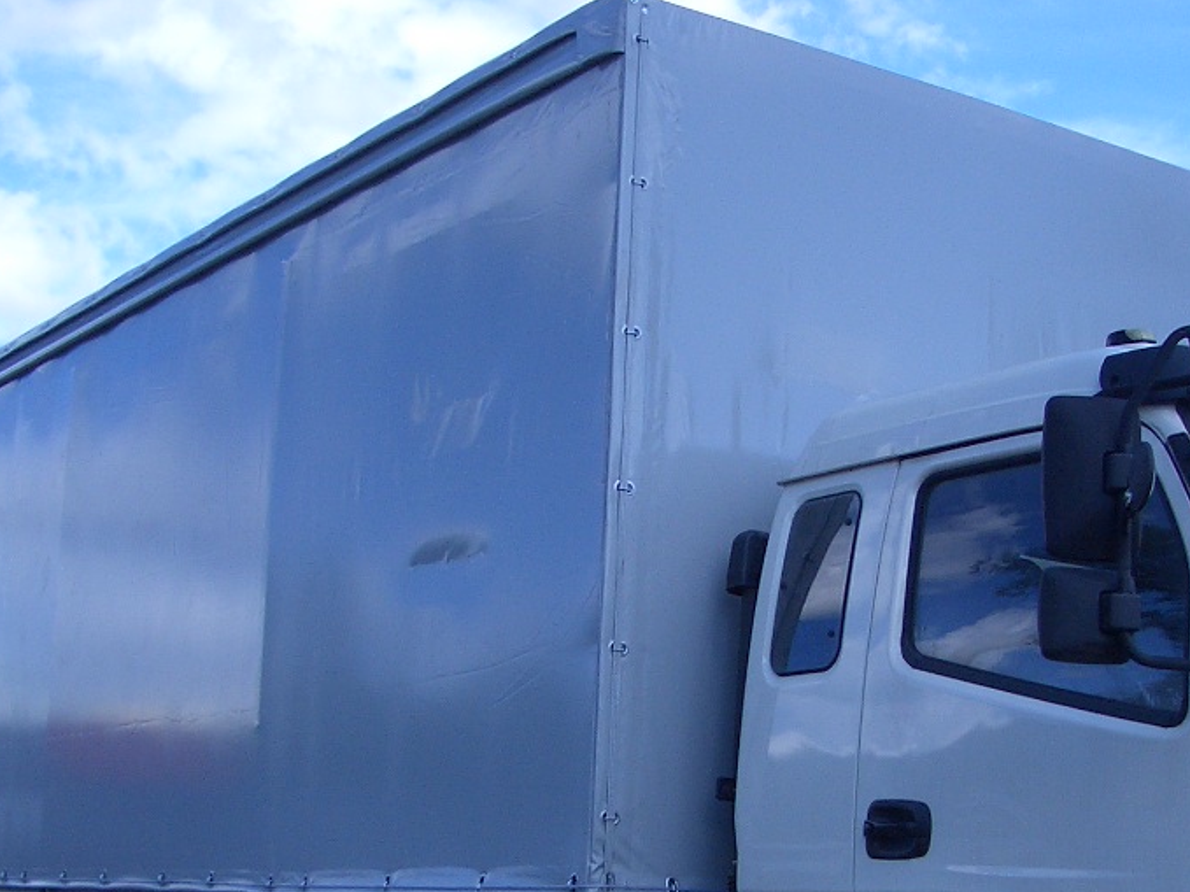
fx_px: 2268
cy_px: 710
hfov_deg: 29.2
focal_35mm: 66
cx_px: 790
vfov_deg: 22.0
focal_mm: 5.8
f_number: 2.6
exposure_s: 1/800
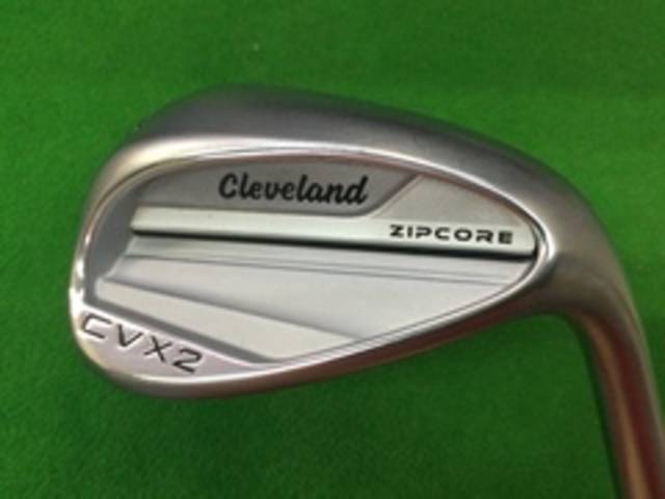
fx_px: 596
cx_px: 332
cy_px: 250
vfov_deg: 45.4
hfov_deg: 58.4
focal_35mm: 31
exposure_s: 1/30
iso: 40
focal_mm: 3.3
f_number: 2.4
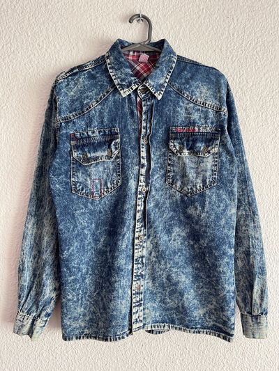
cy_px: 186
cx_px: 140
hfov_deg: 53.1
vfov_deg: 67.3
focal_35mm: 26
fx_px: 279
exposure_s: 1/114
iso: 125
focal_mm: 5.1
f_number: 1.6
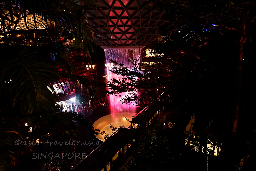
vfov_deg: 55.1
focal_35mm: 23
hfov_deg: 76.1
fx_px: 164
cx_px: 128
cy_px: 86
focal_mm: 15
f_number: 3.5
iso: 3200
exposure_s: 1/18
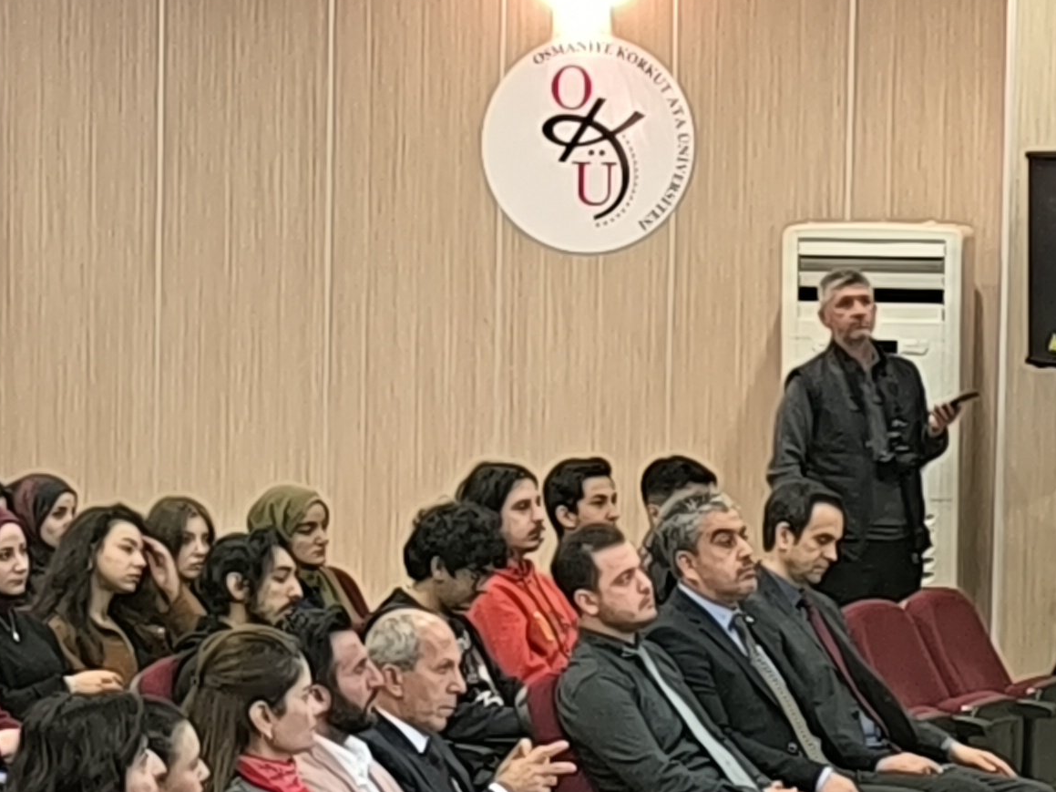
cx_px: 593
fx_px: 4941
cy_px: 463
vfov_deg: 9.2
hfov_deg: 12.2
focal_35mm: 162
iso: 1000
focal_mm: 6.14
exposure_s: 1/33.3
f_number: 1.65
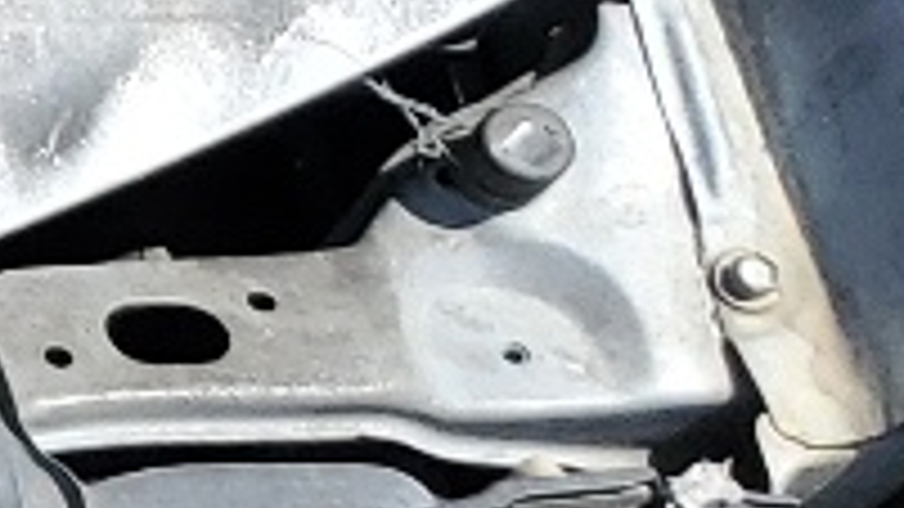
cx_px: -2379
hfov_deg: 7.5
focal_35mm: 226
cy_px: 441
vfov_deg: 5.4
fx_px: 5417
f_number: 1.5
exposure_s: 1/2500
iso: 50
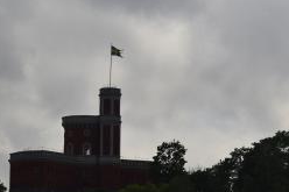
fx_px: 1211
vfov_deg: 9.1
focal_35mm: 151
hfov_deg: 13.5
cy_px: 154
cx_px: 227
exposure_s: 1/2000
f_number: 7.1
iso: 100
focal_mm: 50
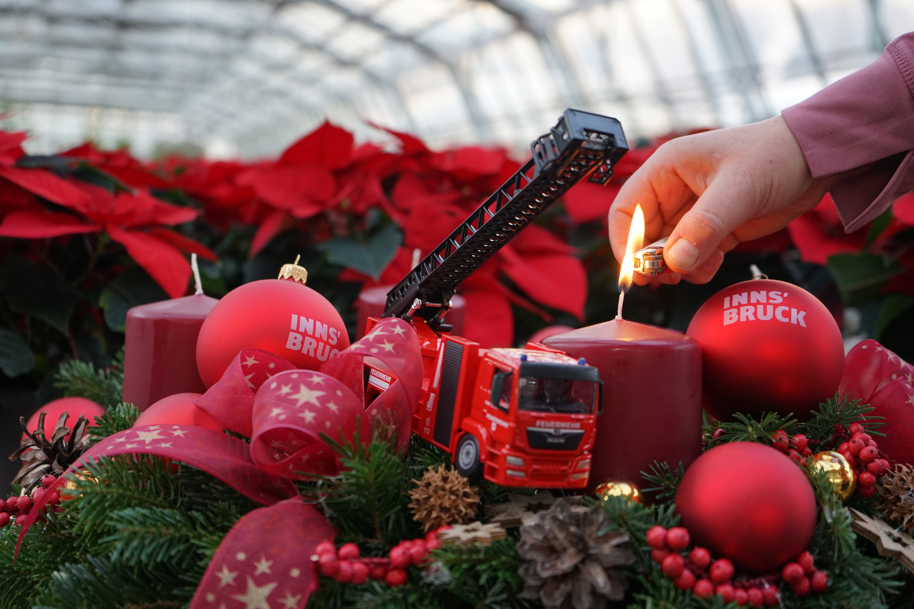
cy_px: 304
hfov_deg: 42.7
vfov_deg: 29.2
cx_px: 457
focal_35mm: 46
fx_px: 1168
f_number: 4.5
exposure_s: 1/160
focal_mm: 46
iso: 1250
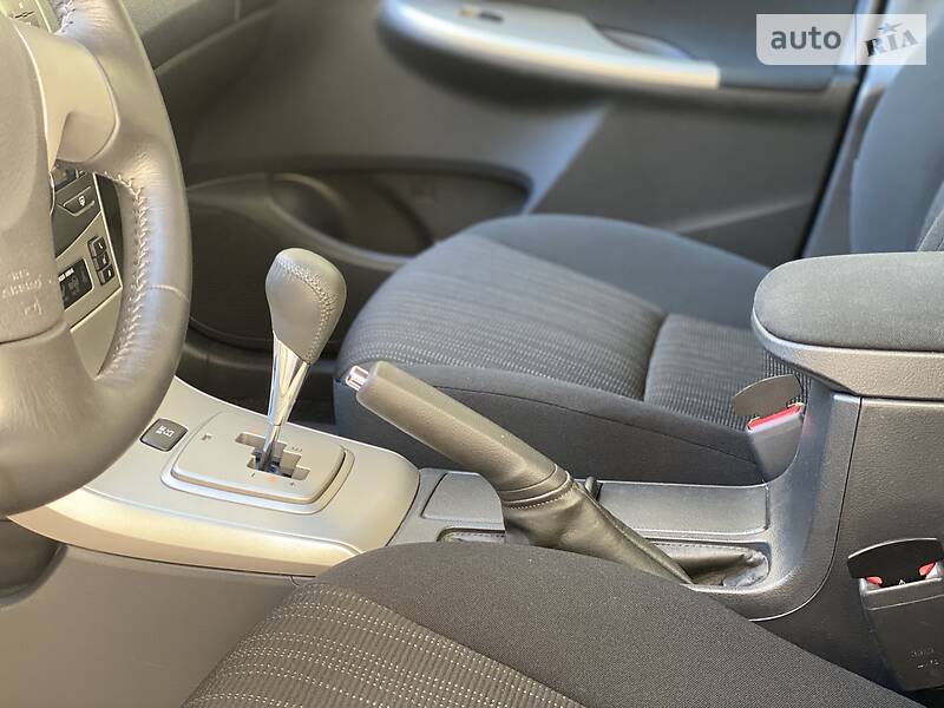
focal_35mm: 52
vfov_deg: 28.0
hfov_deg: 36.8
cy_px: 354
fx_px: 1418
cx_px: 472
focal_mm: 6
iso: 250
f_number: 2
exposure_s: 1/95
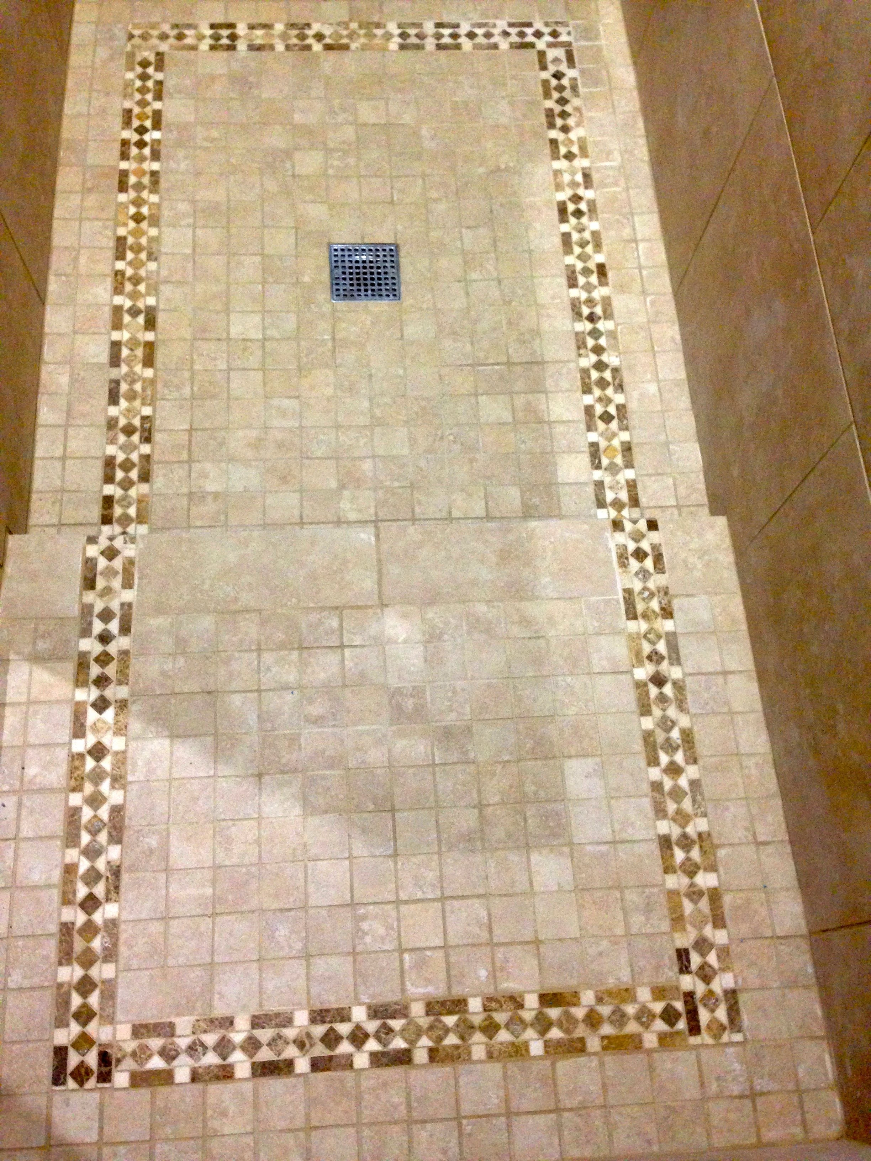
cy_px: 580
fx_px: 1107
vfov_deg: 55.4
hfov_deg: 42.9
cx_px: 436
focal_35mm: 33
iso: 200
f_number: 2.4
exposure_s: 1/20
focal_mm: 4.12
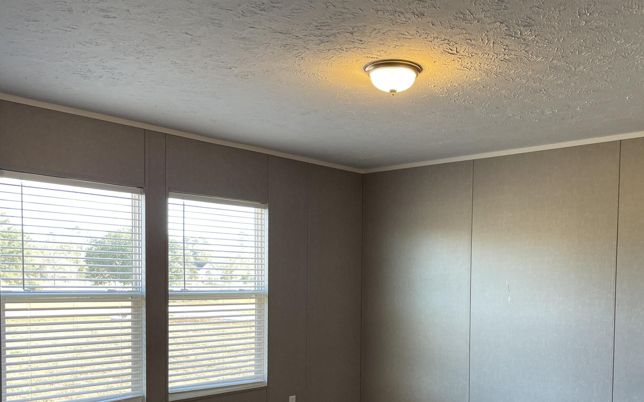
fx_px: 632
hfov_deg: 53.7
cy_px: 302
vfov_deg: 34.6
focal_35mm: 36
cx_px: 379
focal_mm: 5.1
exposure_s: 1/120
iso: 100
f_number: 1.6
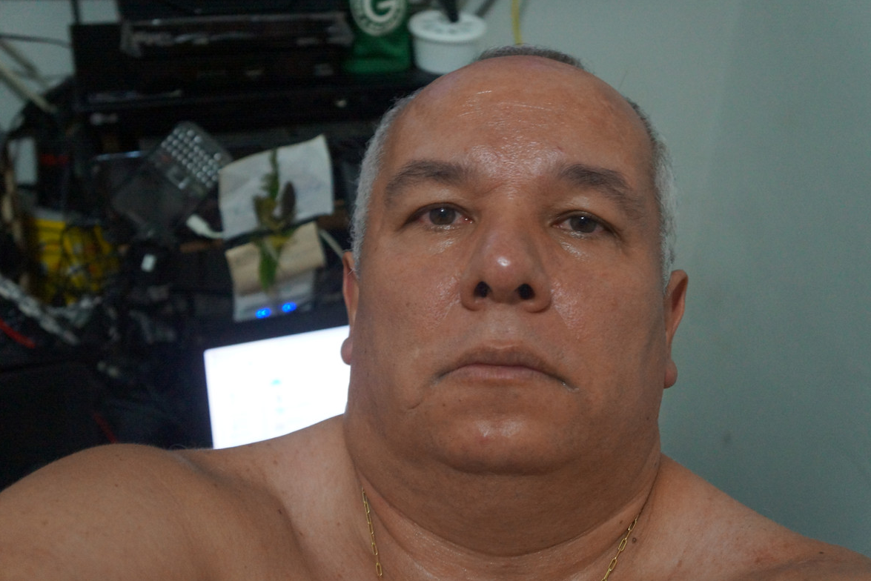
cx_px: 444
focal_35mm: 45
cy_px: 288
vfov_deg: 30.2
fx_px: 1077
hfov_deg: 44.0
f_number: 4
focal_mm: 29
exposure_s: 1/80
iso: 3200
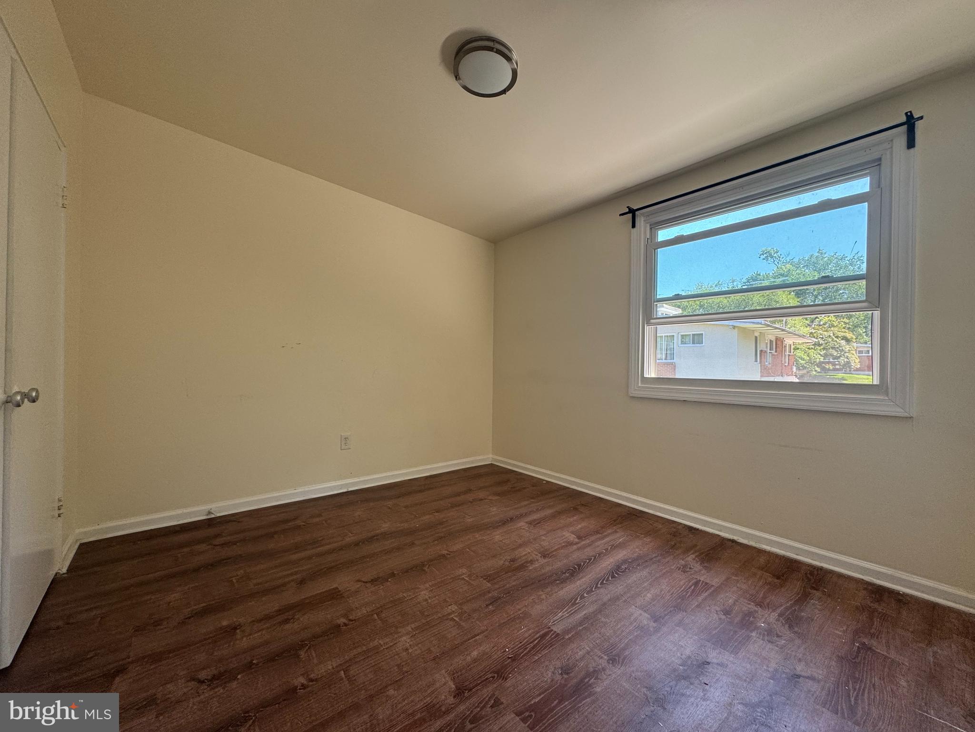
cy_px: 366
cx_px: 488
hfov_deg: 102.1
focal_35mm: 14
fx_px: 394
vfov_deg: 85.7
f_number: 2.2
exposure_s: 1/99
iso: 125
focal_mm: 2.22
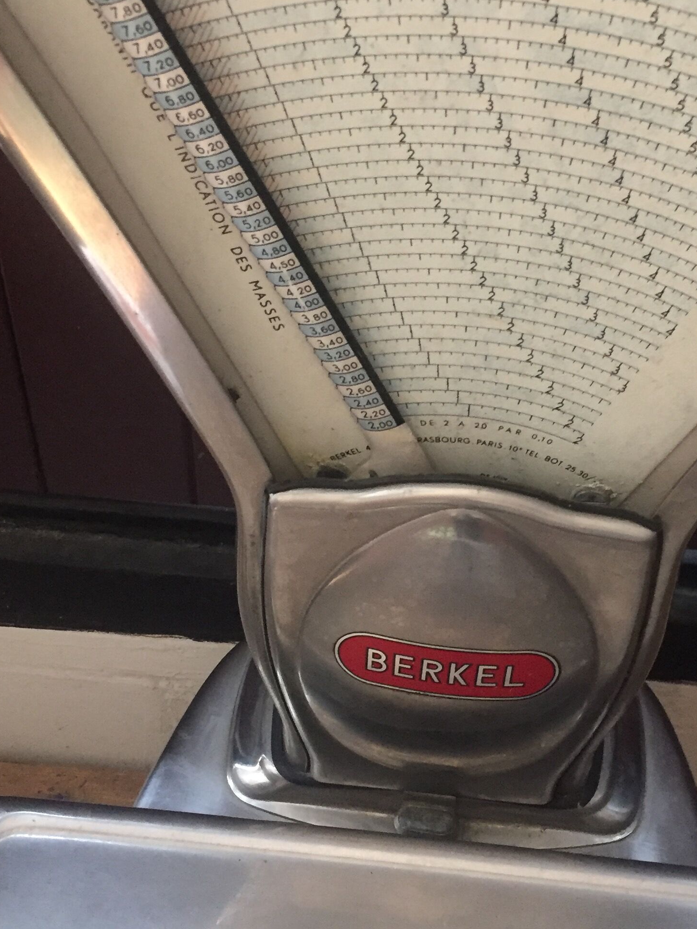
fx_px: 1315
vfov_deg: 38.8
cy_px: 398
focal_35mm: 49
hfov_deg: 29.6
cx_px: 438
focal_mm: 4.15
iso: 250
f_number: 2.2
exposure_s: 1/25
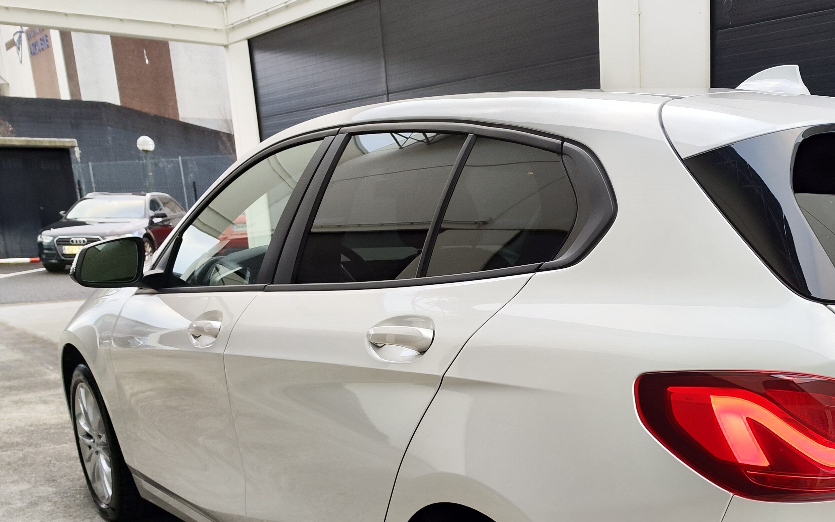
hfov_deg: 46.7
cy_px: 446
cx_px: 668
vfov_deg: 30.9
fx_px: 910
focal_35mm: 40
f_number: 1.69
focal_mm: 7.01
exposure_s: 1/100
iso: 177
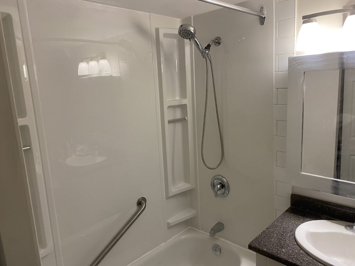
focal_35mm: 26
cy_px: 133
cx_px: 178
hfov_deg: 67.3
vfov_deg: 53.1
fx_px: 267
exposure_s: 1/60
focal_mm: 4.25
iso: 80
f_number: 1.8
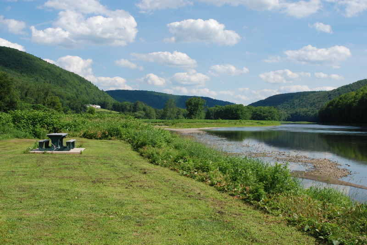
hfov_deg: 46.4
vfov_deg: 32.0
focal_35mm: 42
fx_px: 429
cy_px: 122
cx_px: 184
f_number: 20
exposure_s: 1/125
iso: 250
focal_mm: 28
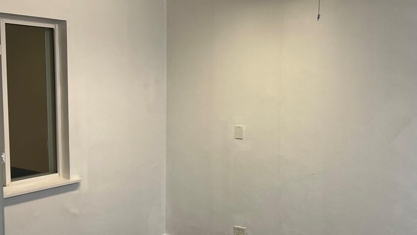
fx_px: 498
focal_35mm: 45
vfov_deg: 26.5
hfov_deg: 44.6
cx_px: 286
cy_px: 126
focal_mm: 5.7
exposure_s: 1/120
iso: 100
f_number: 1.5
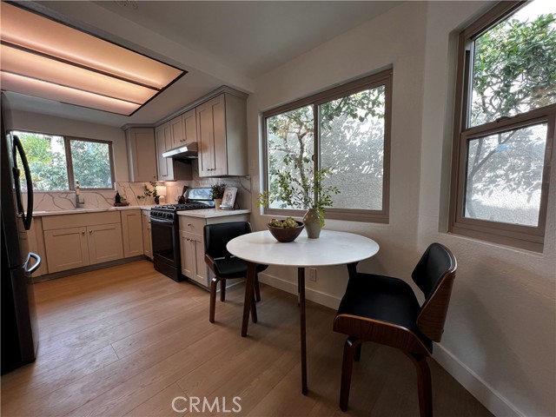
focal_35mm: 13
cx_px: 278
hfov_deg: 106.2
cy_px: 208
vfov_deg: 89.9
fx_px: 209
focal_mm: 1.57
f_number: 1.8
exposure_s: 1/120
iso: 64
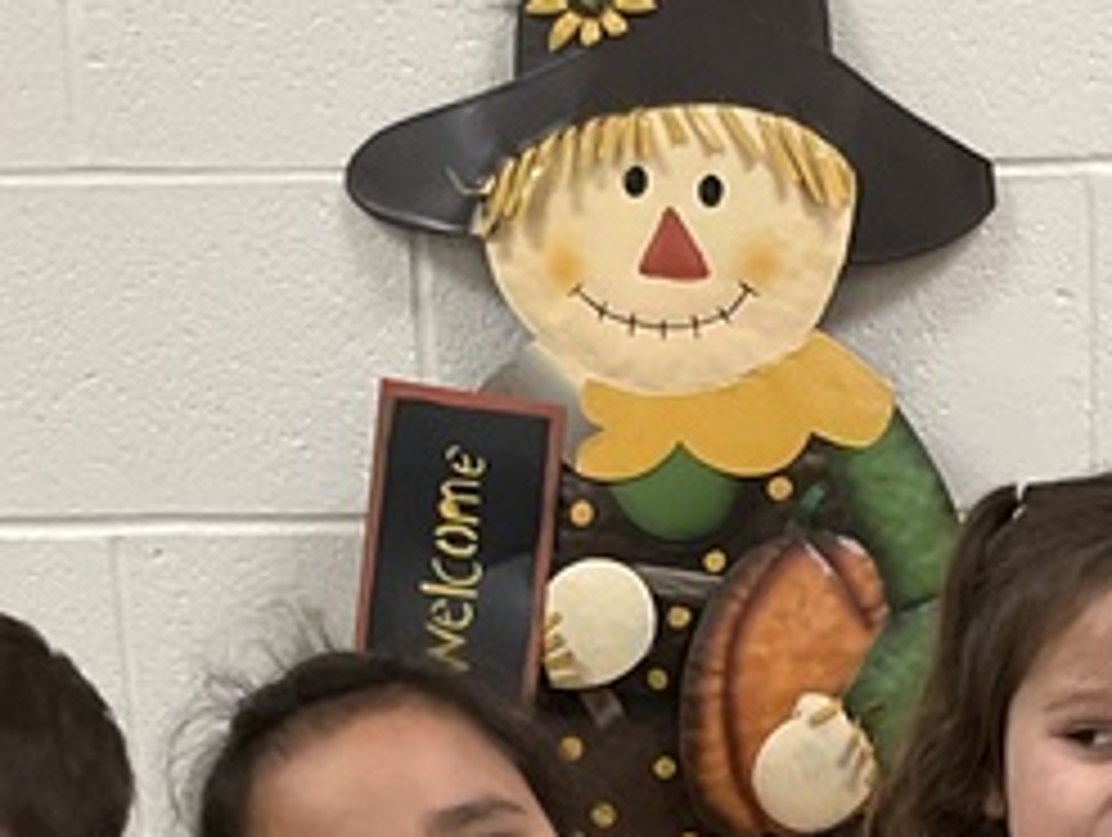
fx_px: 3860
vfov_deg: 11.6
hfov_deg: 16.2
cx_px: 959
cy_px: 1422
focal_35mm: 120
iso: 160
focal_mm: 3
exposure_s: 1/60
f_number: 1.8
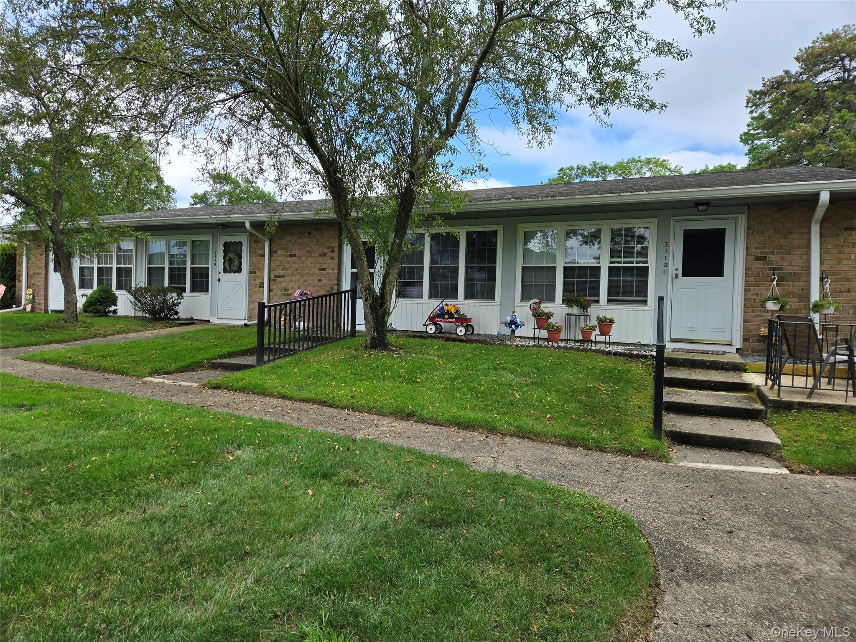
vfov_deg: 58.9
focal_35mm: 23
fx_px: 569
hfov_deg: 73.9
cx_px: 428
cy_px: 321
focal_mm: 5.4
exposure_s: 1/2921
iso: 64
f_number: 1.8
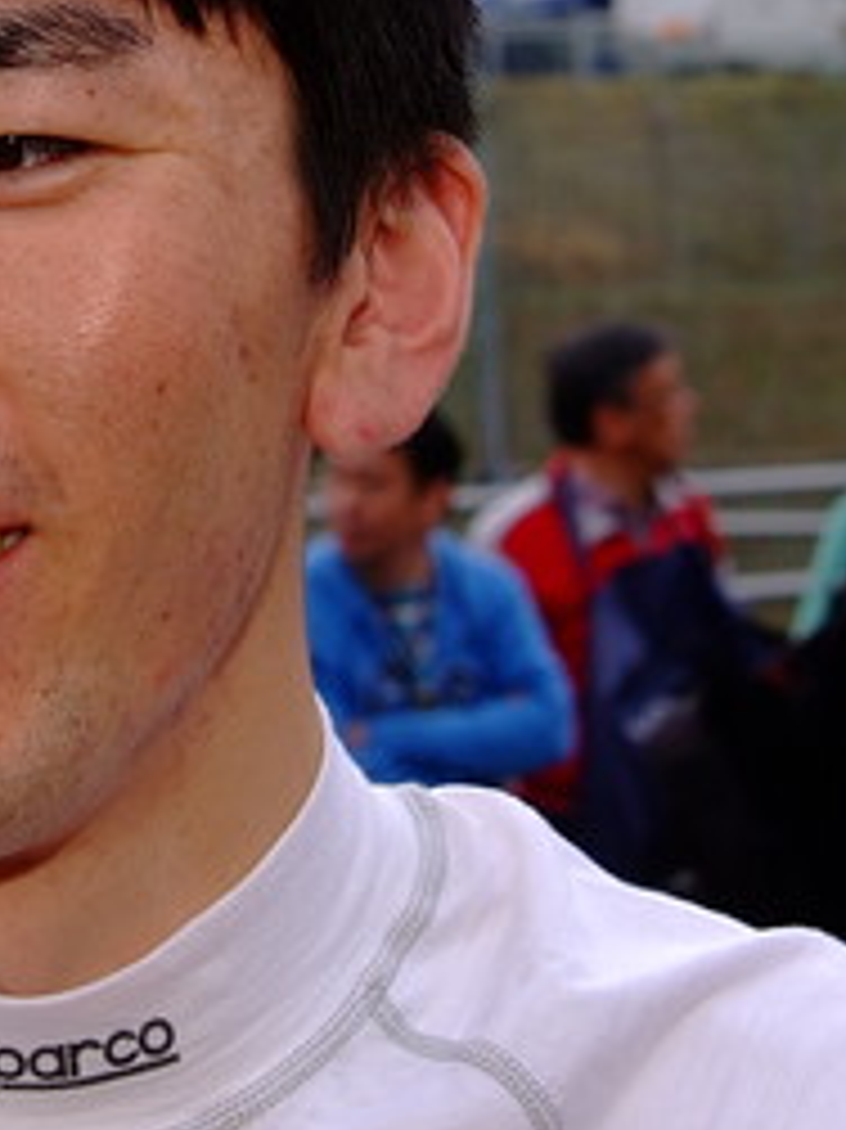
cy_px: 495
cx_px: -189
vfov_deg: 13.3
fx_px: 4859
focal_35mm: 149
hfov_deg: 9.8
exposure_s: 1/200
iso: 100
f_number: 8
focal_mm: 36
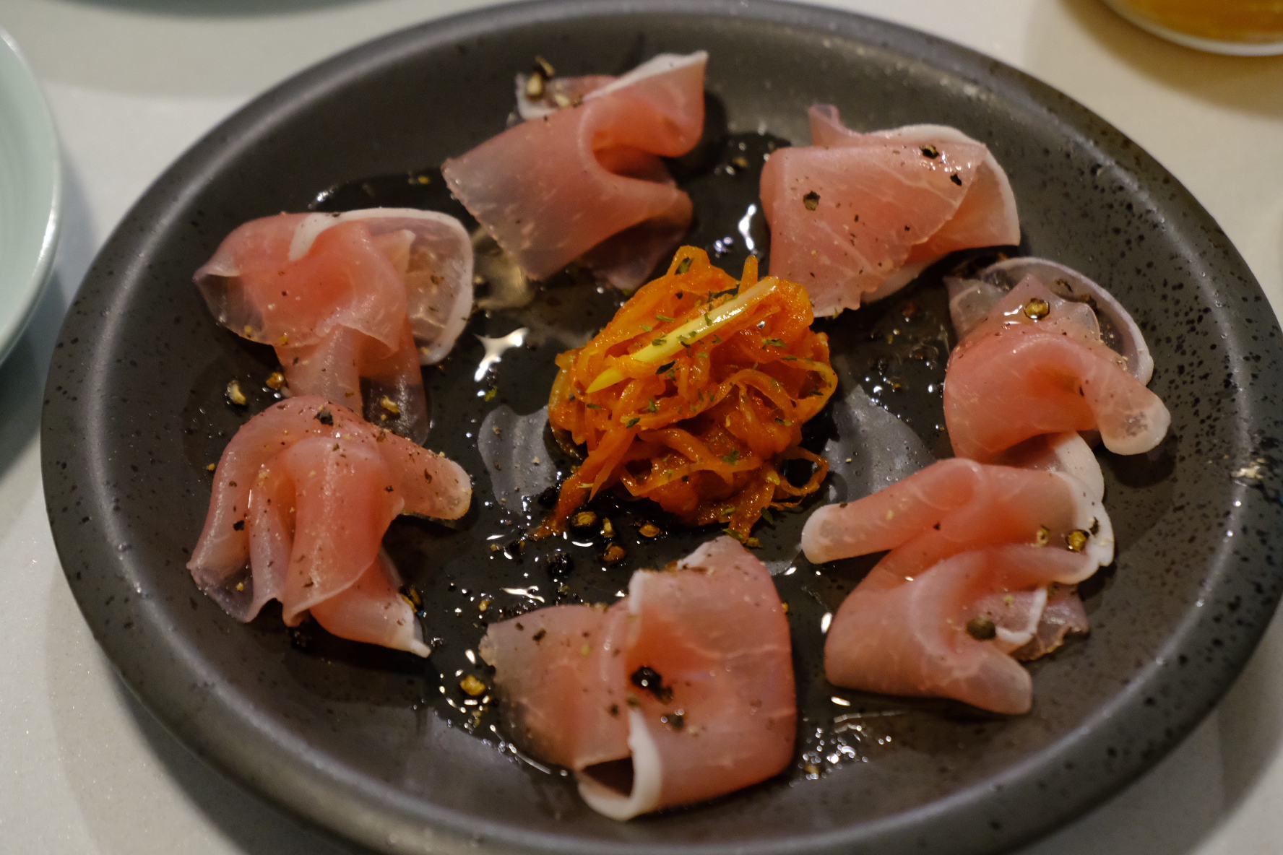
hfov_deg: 20.6
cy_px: 428
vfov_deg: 13.8
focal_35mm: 99
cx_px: 642
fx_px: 3528
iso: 3200
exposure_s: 1/20
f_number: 5.3
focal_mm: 66.2
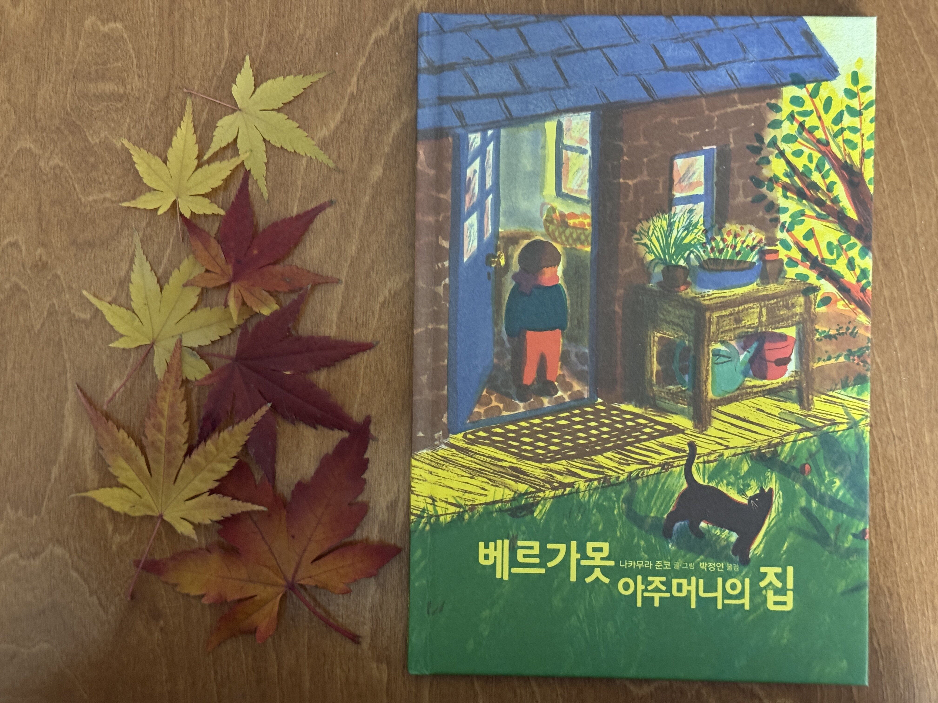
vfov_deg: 30.3
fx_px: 1301
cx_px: 469
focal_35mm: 48
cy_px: 352
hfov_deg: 39.7
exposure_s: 1/36
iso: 500
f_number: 1.78
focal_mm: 6.76
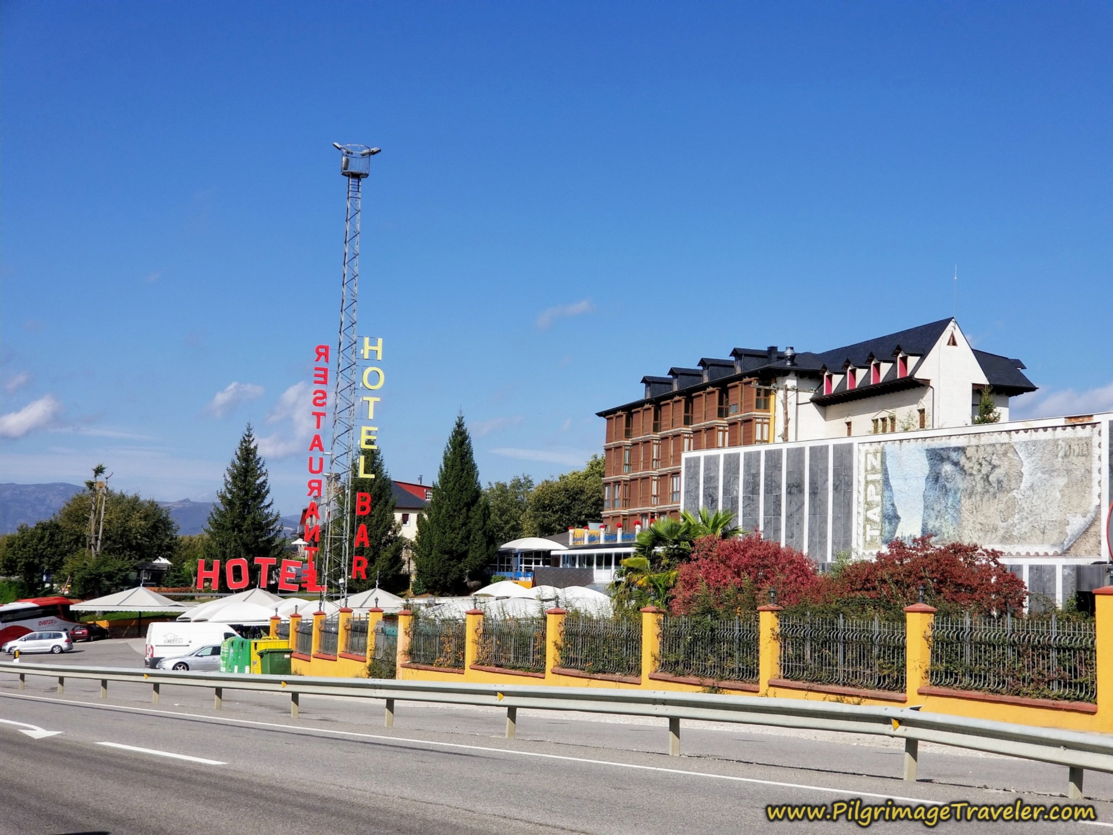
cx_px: 556
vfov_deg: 28.0
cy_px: 418
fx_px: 1672
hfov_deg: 36.8
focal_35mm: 52
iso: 25
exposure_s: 1/1144
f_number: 2.4
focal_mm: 6
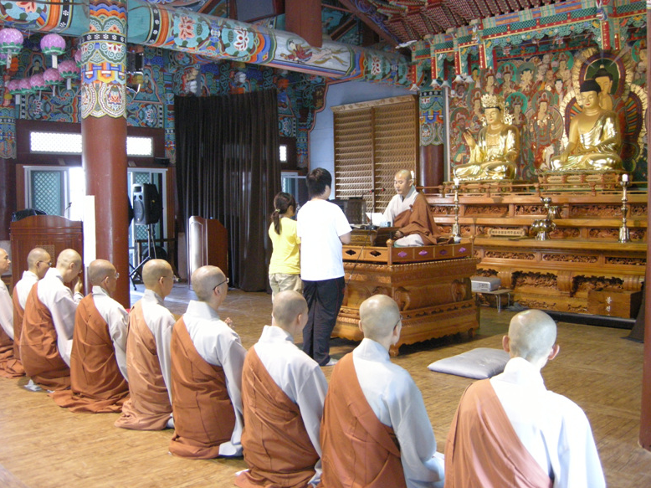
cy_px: 244
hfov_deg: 51.4
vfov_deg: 39.6
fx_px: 677
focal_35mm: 36
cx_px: 324
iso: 400
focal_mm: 7.5
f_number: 2.7
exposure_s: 1/16
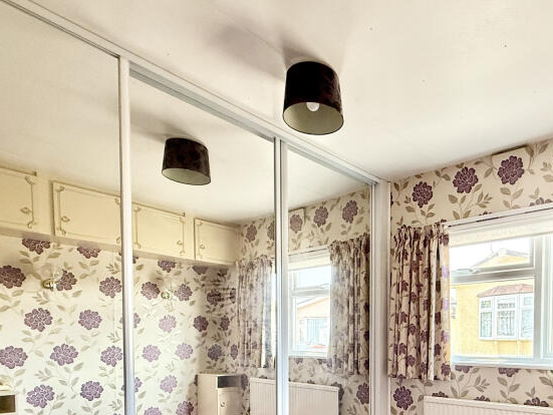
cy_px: 353
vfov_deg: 48.9
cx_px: 395
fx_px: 416
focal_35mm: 26
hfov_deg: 64.3
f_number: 2.2
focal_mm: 2.22
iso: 160
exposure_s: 1/99
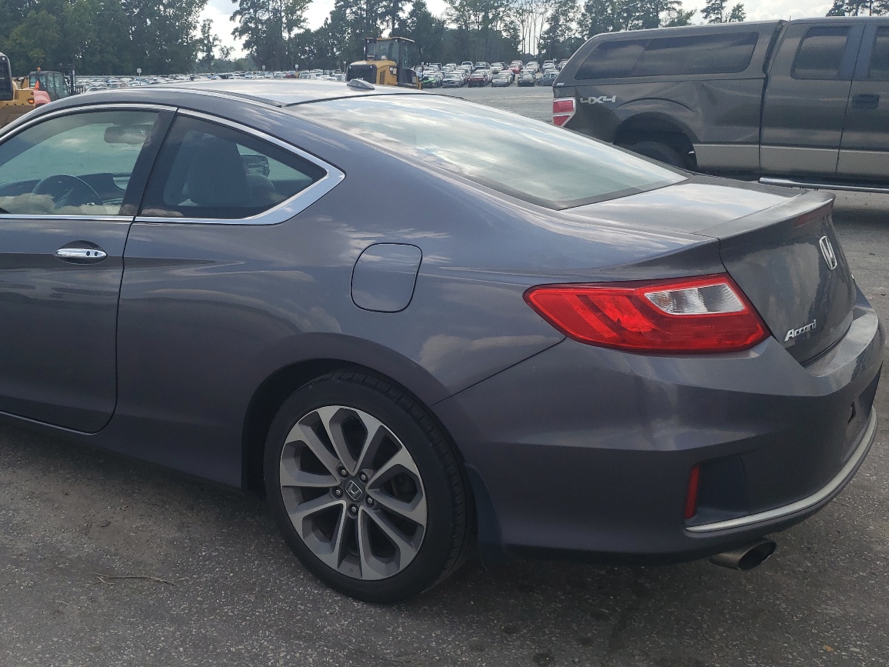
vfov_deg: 39.6
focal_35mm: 36
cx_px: 317
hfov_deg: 50.7
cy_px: 352
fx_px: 925
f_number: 1.5
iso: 50
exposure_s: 1/2000
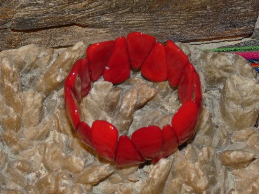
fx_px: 786
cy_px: 97
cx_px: 130
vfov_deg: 14.1
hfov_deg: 18.7
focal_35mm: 105
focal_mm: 18.8
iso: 250
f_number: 4.9
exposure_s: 1/8
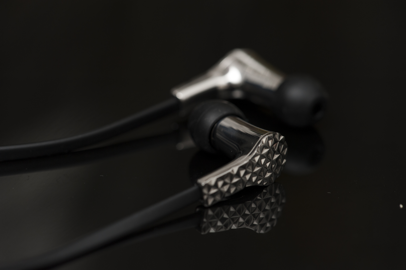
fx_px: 1691
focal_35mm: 150
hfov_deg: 13.7
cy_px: 135
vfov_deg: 9.1
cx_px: 203
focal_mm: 150
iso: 720
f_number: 5
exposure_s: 1/60
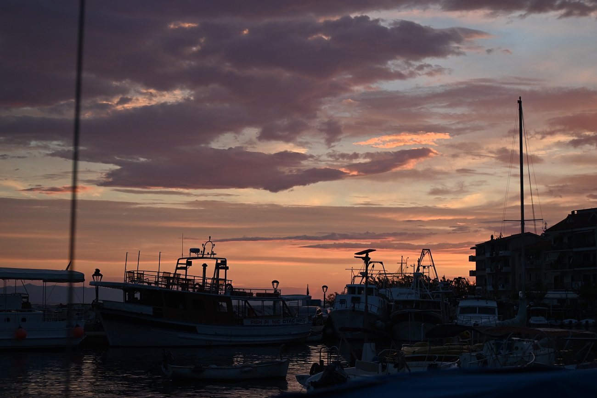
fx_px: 1161
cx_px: 298
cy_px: 199
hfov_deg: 28.8
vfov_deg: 19.5
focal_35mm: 70
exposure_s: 1/500
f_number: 4.5
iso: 400
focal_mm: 70
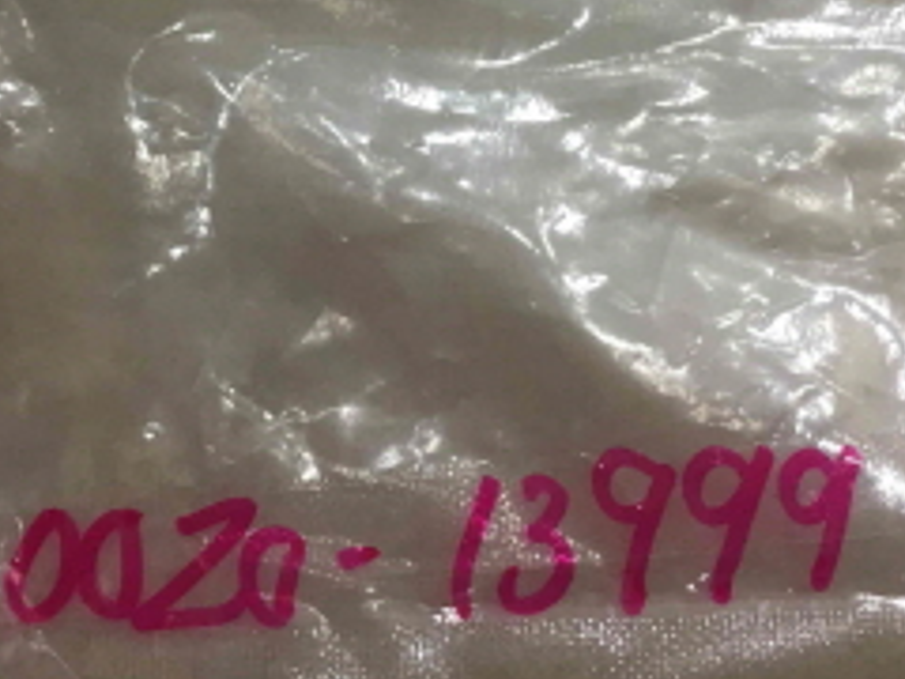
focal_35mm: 63
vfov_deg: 22.6
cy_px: 41
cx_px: 400
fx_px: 1647
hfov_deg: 30.7
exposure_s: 1/30
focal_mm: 4.15
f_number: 2.2
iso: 64
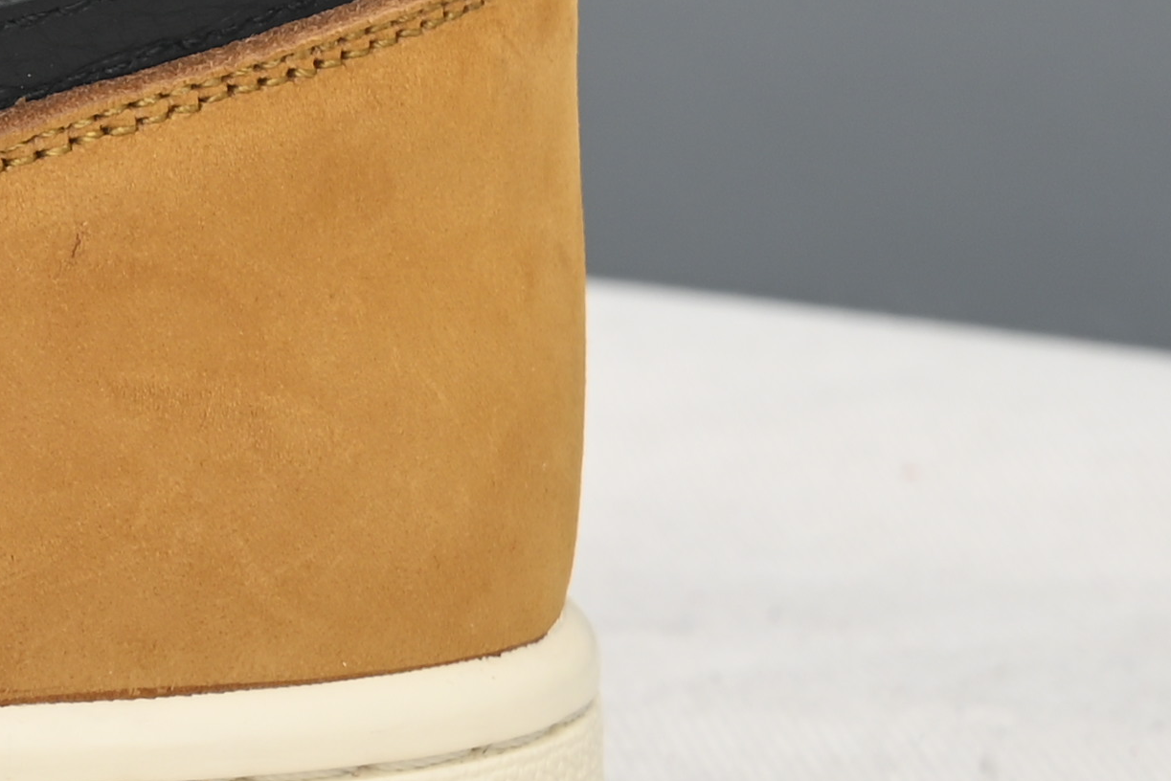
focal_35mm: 246
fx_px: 8003
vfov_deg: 5.6
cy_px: 196
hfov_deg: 7.8
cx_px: -1618
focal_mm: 50
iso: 100
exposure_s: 1/200
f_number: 11
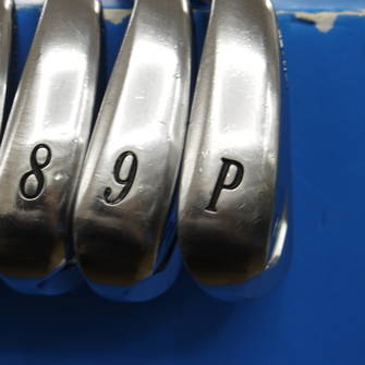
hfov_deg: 20.9
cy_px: 141
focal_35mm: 81
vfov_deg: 21.4
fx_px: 966
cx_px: 26
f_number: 4.5
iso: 160
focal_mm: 24
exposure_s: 1/60
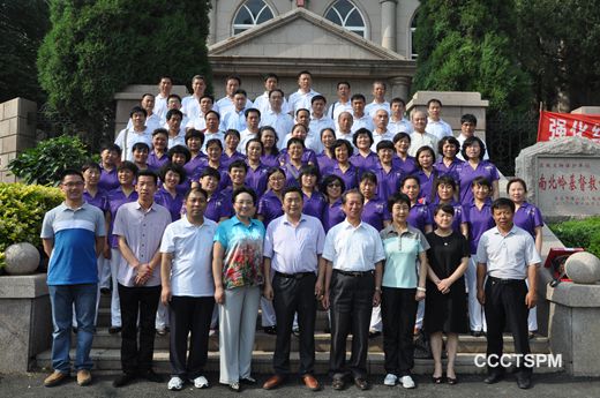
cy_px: 199
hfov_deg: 57.3
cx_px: 300
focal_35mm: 33
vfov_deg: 39.8
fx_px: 549
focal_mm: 22
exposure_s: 1/500
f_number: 11
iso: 640
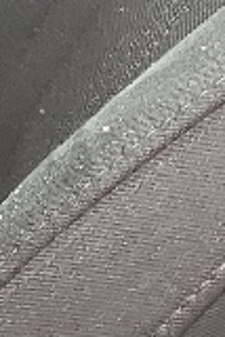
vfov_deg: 7.3
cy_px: -329
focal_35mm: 270
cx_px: -797
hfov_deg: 4.5
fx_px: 2526
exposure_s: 1/213
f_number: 1.5
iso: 50
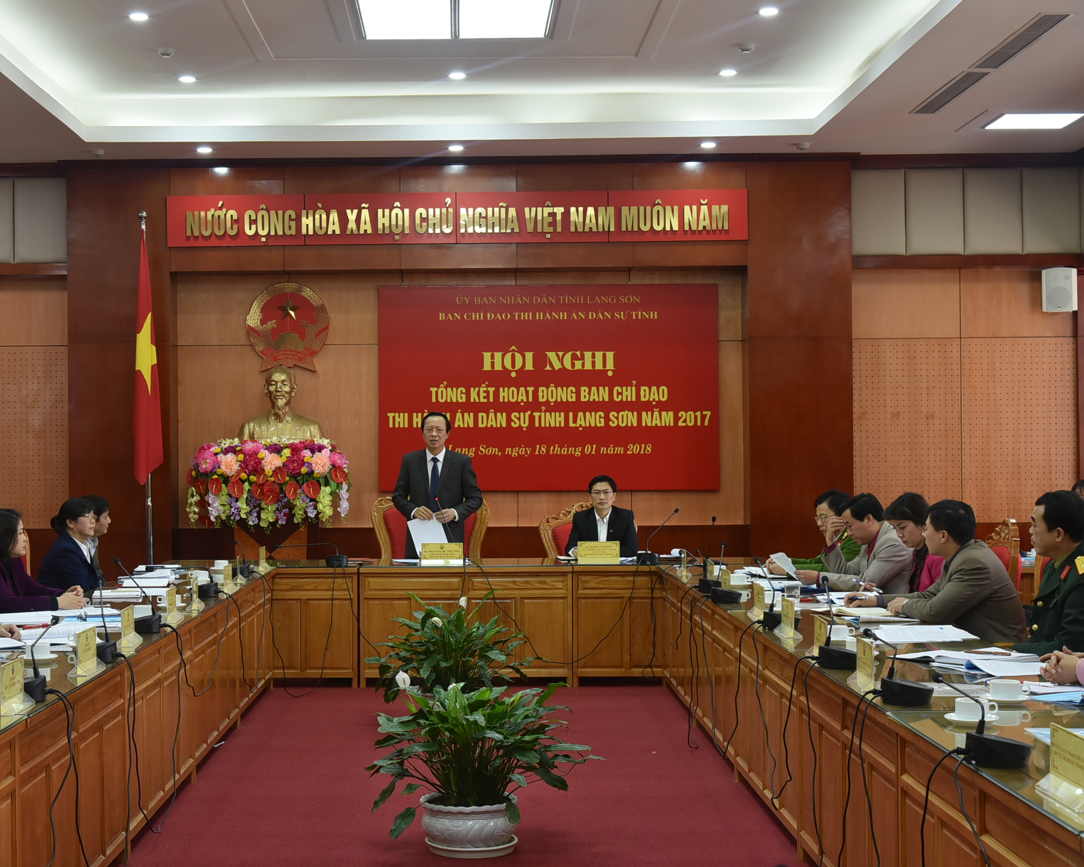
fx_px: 1765
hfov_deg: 34.0
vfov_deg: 27.6
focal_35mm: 55
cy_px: 432
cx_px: 433
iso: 1800
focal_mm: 48
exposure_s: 1/60
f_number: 5.6
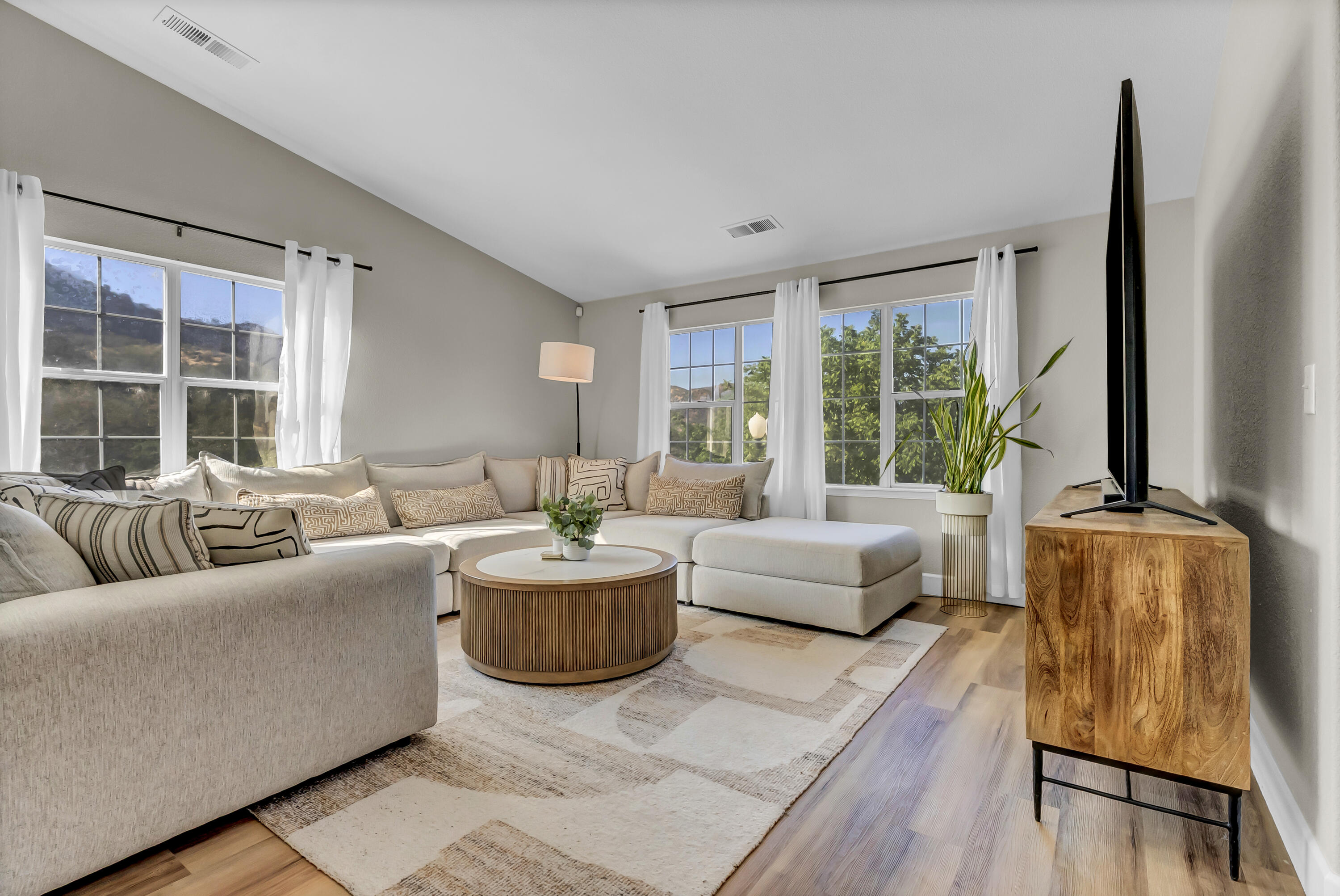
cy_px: 448
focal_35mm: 16
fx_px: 596
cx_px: 670
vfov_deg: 73.8
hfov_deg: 96.7
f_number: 10
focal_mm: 16
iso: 1600
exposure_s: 1/160
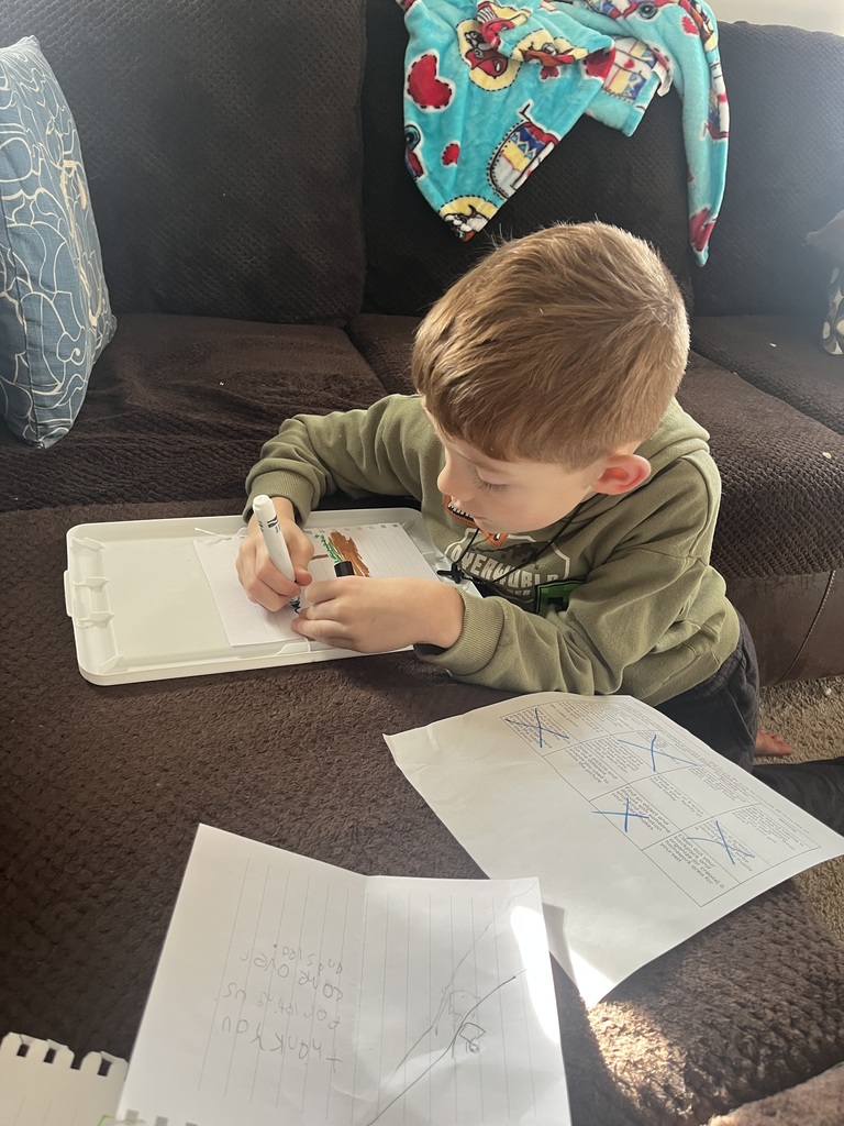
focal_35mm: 26
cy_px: 563
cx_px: 422
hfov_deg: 53.1
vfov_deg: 67.3
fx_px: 845
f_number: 1.6
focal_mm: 5.1
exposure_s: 1/60
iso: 200
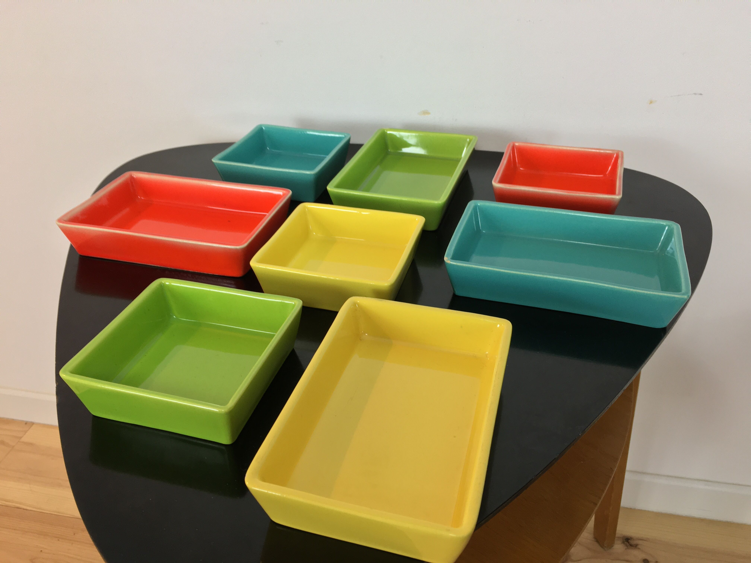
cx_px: 376
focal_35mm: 29
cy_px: 282
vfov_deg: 48.2
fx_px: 629
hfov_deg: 61.7
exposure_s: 1/33
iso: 40
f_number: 2.2
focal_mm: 4.15
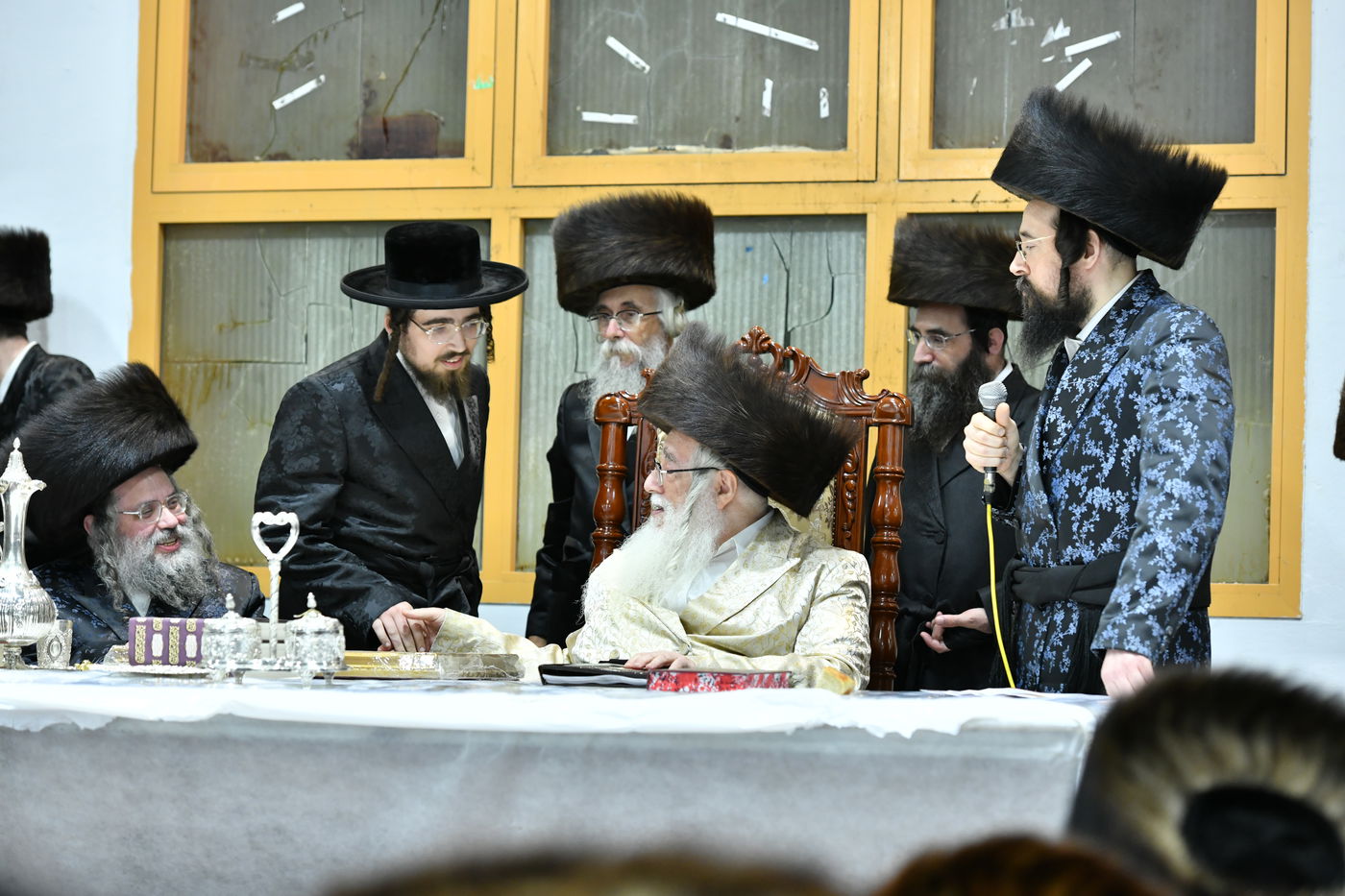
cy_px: 448
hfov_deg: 19.5
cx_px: 672
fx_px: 3922
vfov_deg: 13.0
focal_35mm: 105
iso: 1600
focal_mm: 105
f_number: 5
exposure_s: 1/125
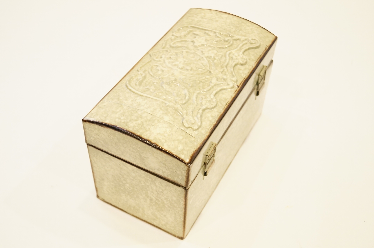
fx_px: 436
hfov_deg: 46.5
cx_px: 187
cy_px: 124
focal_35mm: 42
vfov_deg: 31.8
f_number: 4.5
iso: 2500
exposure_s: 1/60
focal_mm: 28
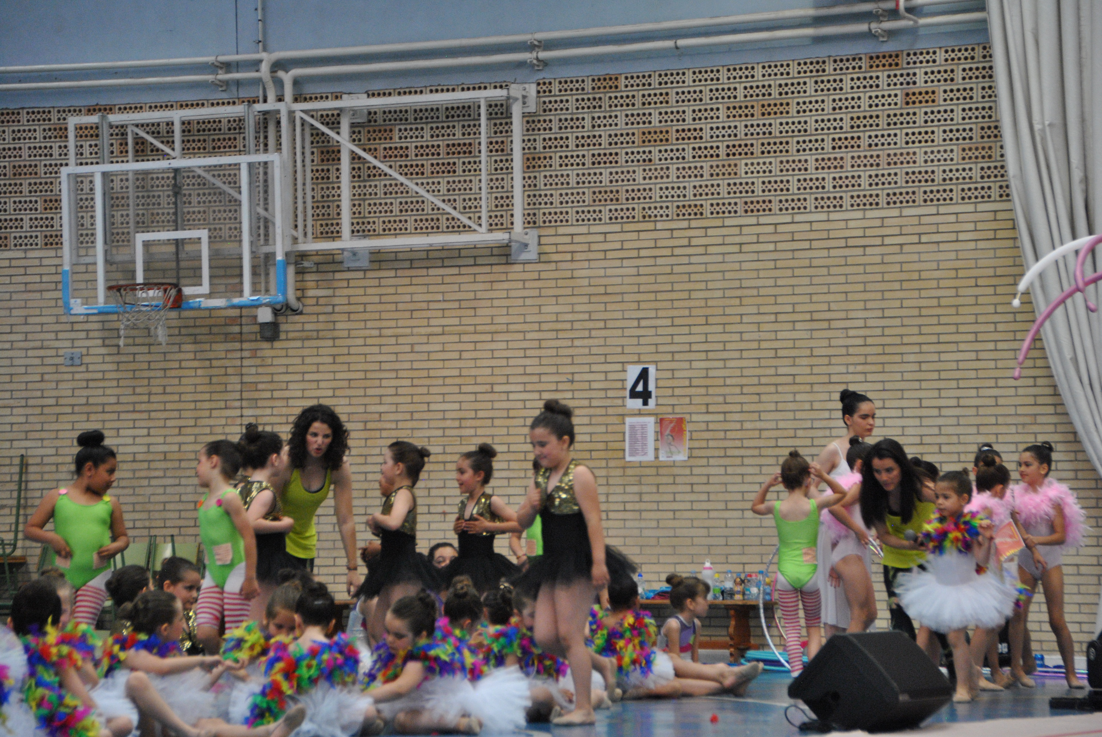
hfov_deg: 18.2
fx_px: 3448
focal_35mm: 112
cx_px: 551
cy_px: 368
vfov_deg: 12.2
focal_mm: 75
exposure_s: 1/100
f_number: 5.3
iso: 800
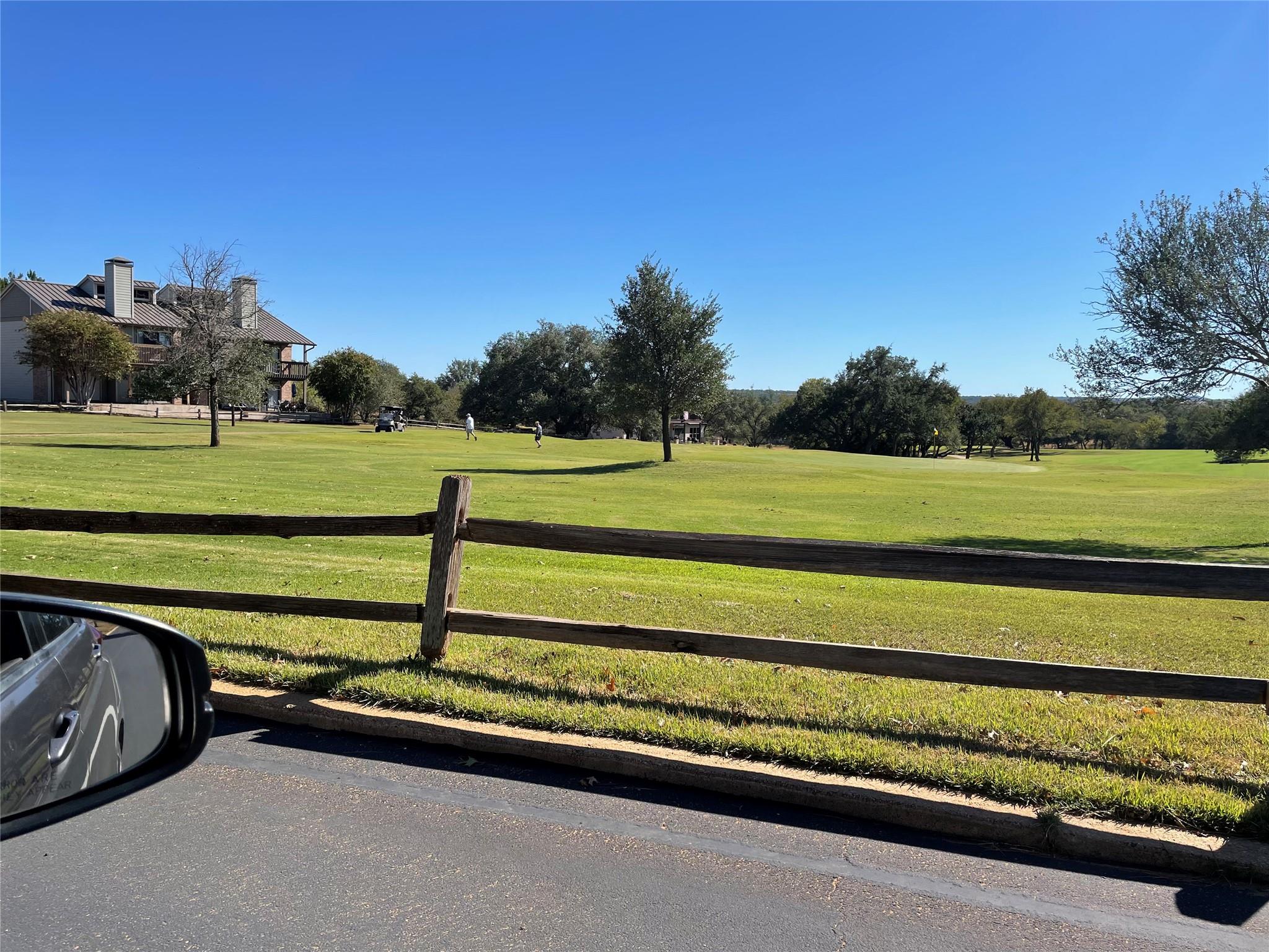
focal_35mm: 26
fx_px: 953
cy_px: 476
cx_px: 634
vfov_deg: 53.1
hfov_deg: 67.3
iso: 32
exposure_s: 1/3610
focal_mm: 4.2
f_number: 1.6
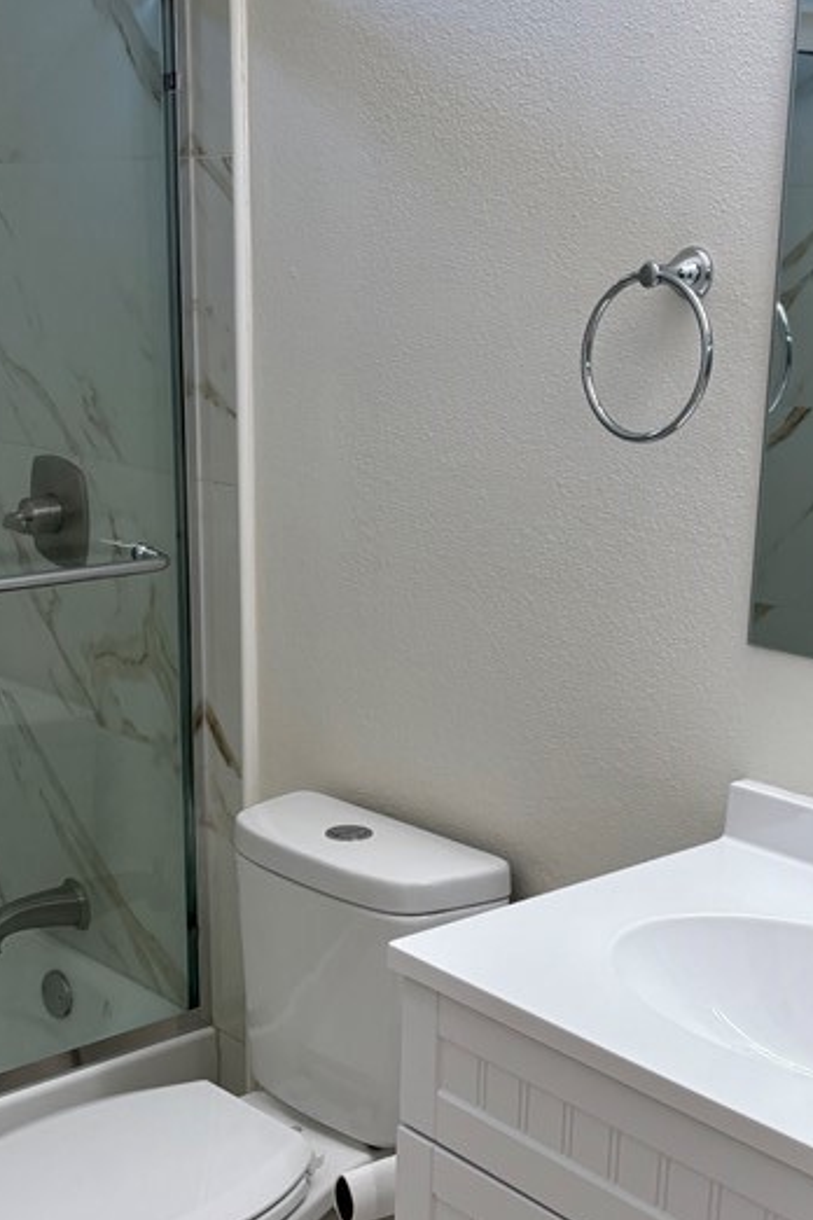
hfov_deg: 25.5
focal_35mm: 53
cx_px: 395
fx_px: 1795
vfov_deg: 37.1
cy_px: 818
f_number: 1.6
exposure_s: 1/120
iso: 64
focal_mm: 5.96
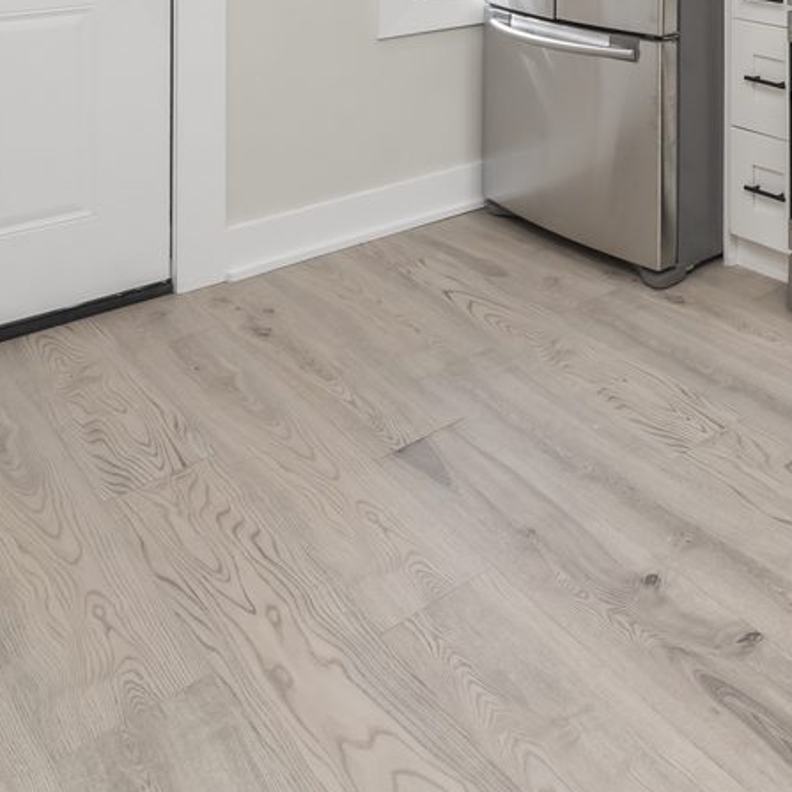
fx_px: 958
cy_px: -158
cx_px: 885
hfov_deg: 37.2
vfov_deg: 35.4
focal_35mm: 37
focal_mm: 12
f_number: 14
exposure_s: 1/6
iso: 800
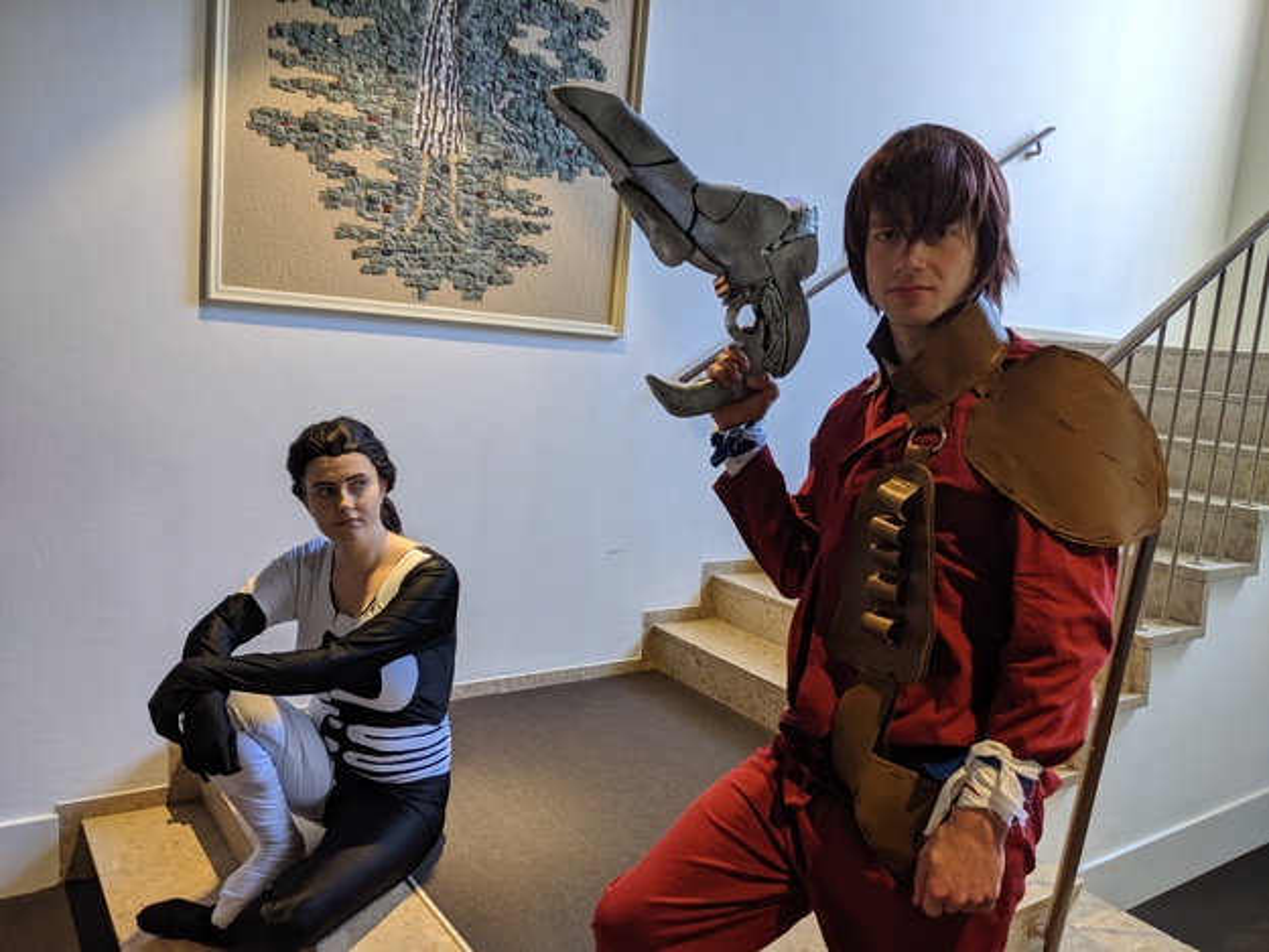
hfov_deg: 65.3
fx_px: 990
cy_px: 476
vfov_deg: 51.4
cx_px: 634
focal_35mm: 27
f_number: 1.8
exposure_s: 1/33.3
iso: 54
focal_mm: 4.44
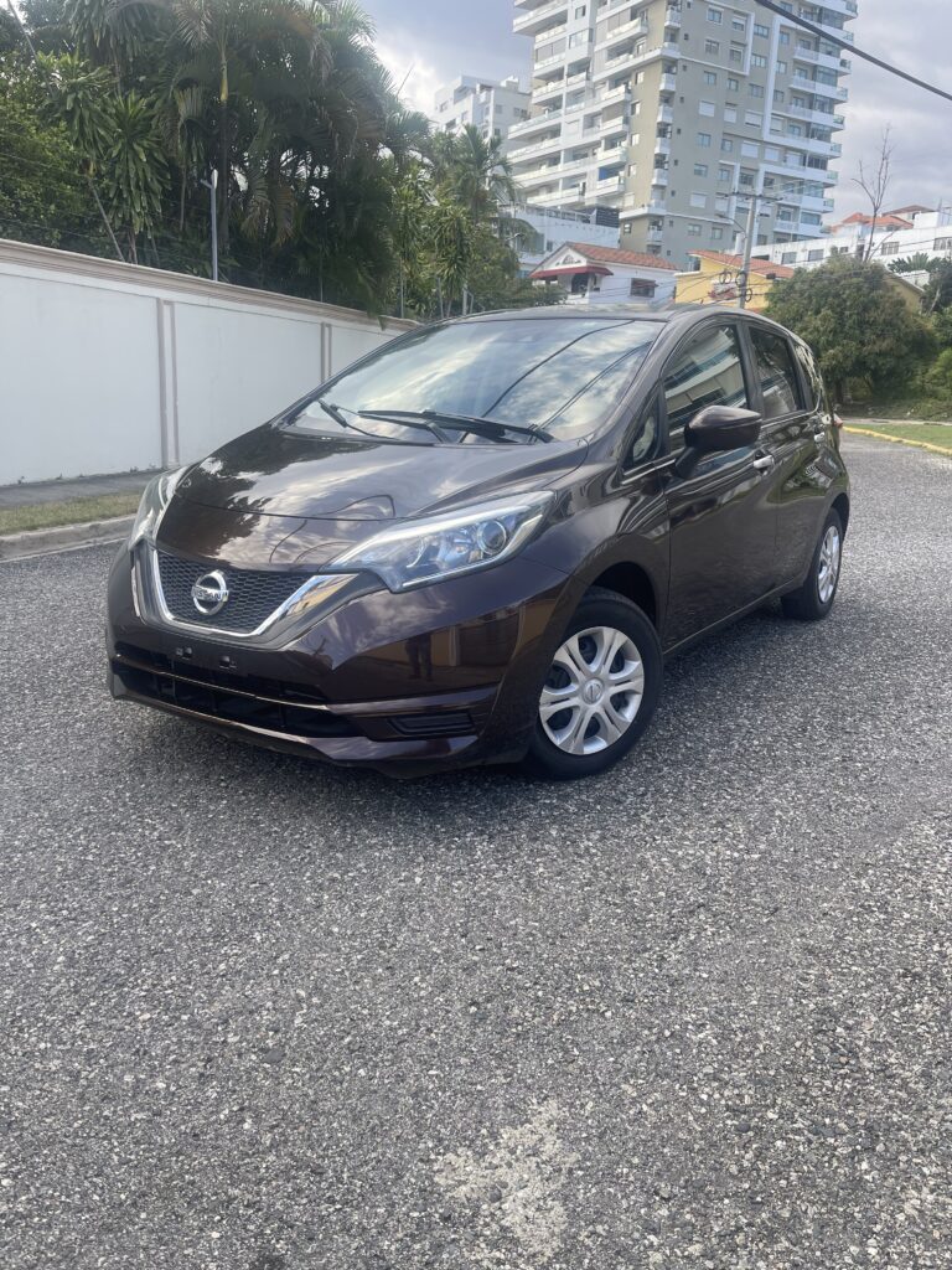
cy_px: 635
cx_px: 476
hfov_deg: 54.9
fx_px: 917
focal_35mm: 25
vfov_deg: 69.4
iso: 32
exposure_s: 1/445
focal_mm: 5.1
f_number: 1.6
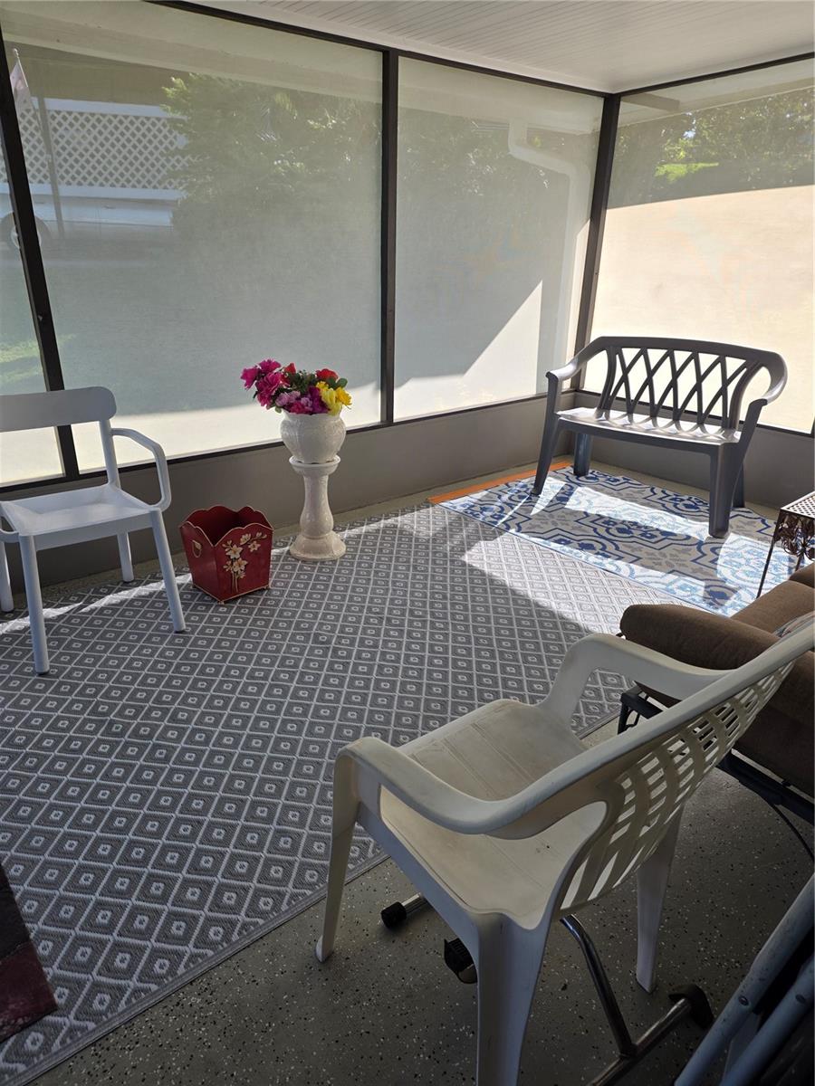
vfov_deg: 73.9
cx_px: 408
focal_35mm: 23
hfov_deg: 58.9
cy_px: 543
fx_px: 722
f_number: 1.7
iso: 80
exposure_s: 1/1480
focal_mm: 6.25
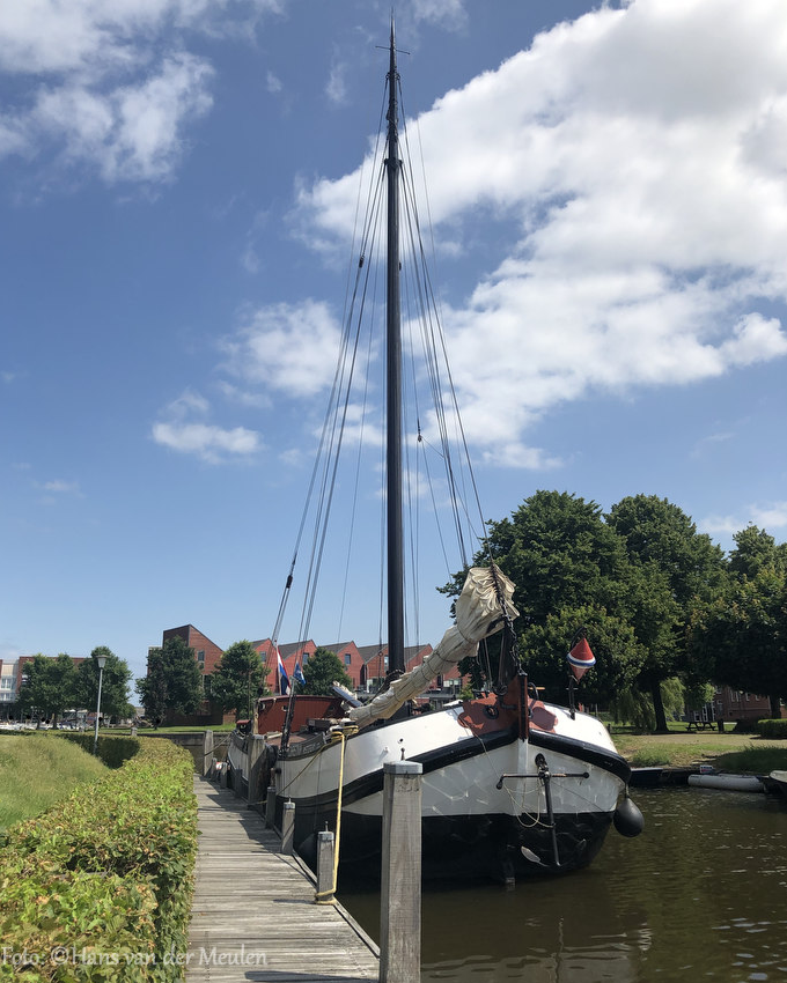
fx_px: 873
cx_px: 385
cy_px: 474
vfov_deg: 58.8
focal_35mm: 30
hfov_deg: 48.5
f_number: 1.8
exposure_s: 1/3472
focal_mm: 3.99
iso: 25
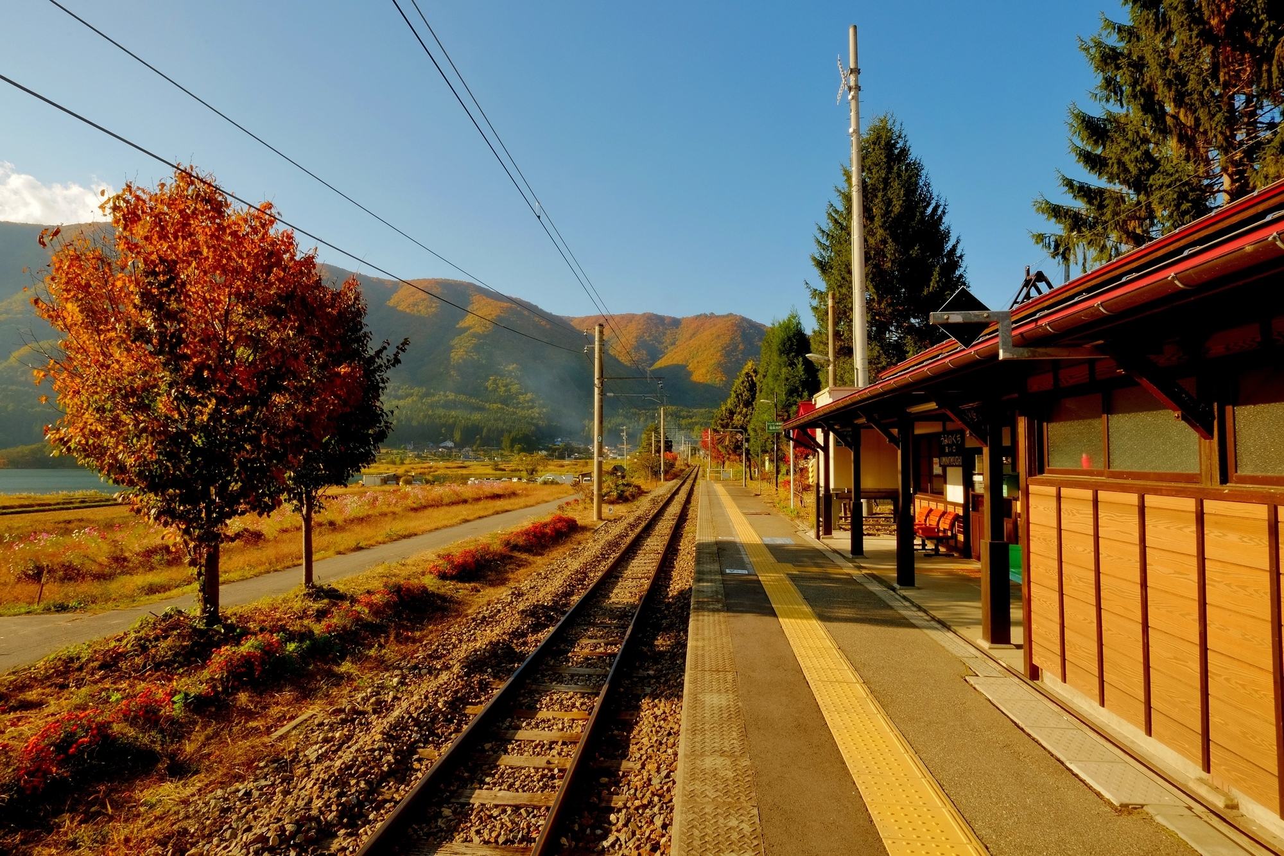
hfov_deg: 90.0
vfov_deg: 67.4
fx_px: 642
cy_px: 428
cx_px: 642
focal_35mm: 18
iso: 400
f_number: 20
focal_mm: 12
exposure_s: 1/50
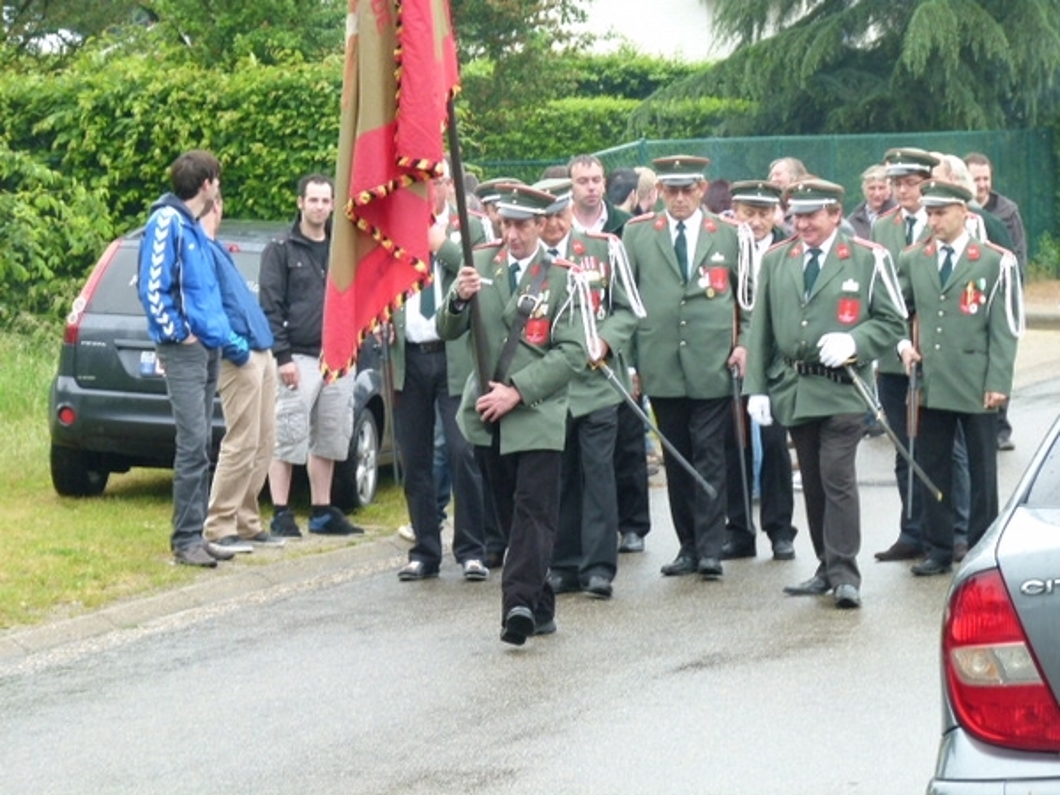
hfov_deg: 12.8
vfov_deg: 9.6
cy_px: 398
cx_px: 530
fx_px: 4716
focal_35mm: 154
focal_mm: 27.8
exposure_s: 1/80
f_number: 3.7
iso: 125
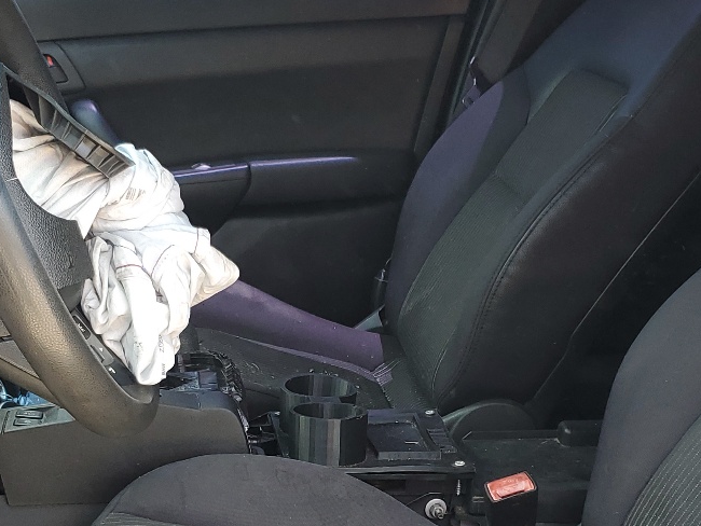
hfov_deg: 30.2
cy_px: 457
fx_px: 1297
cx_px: 315
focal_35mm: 64
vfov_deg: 22.5
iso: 50
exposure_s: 1/238
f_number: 1.5
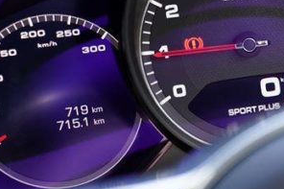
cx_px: 434
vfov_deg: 9.2
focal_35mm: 149
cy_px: 154
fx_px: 1175
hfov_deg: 13.0
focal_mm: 43
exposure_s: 1/60
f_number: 3.2
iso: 100
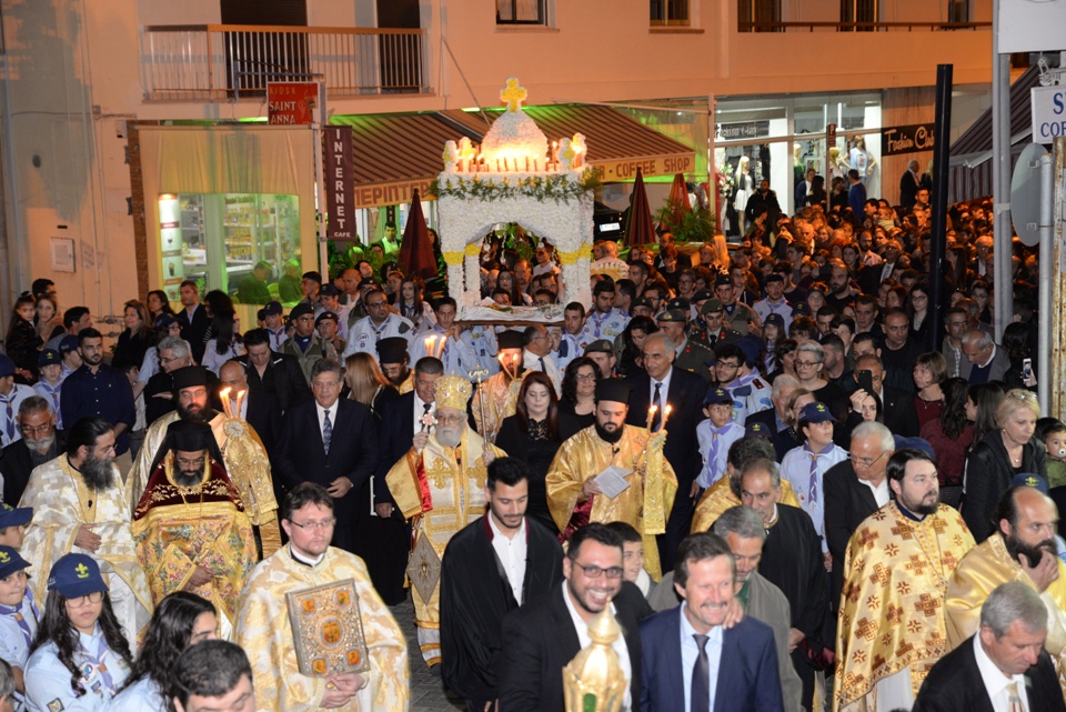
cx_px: 533
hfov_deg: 30.9
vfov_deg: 20.9
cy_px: 356
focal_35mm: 65
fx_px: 1925
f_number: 6.3
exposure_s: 1/20
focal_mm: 65
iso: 2000
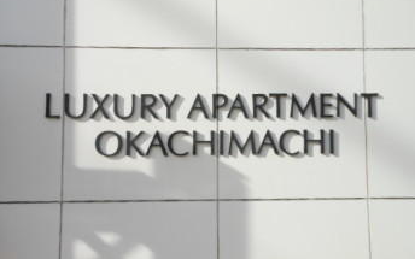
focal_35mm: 27
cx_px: 209
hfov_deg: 68.4
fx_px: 305
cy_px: 121
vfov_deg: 46.0
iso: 80
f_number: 3.2
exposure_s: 1/400
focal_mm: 4.5
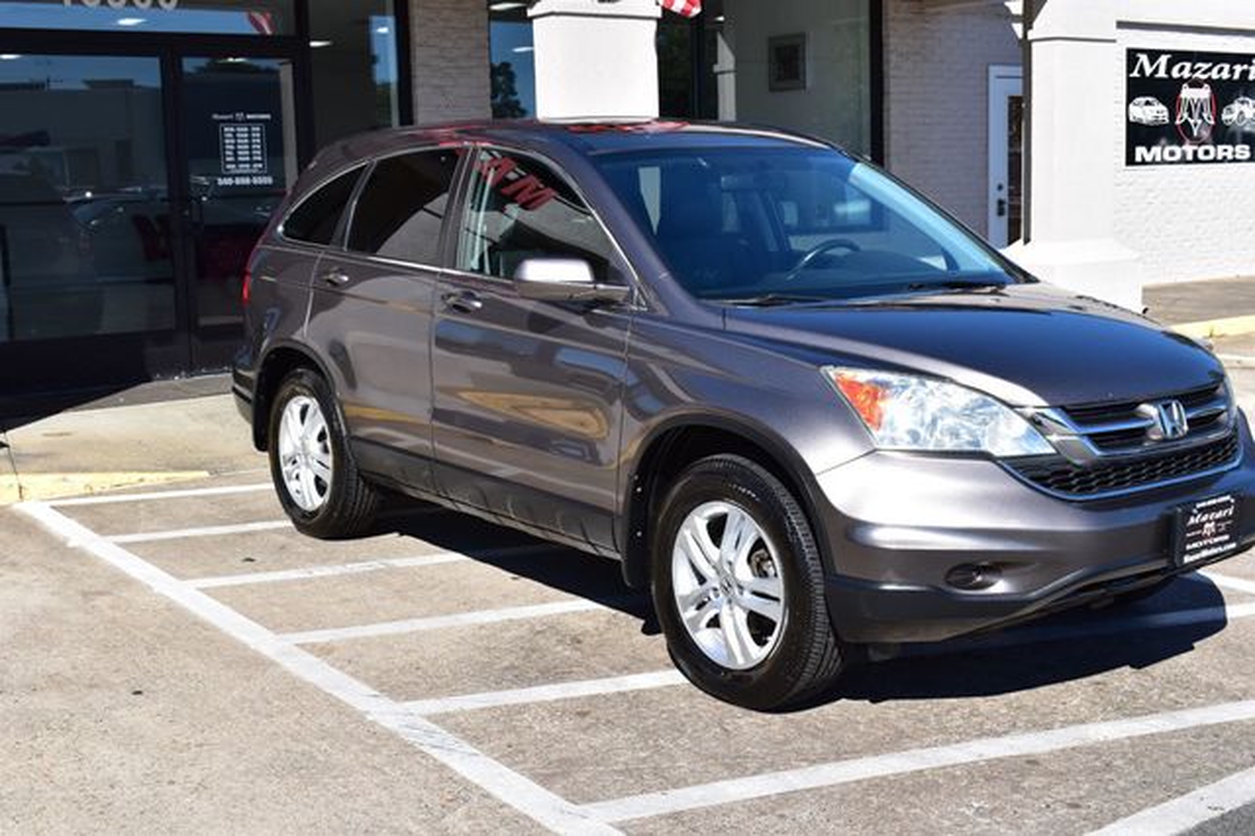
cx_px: 628
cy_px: 418
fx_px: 1568
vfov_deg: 29.8
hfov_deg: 43.6
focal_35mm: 45
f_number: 11
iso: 400
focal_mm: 30
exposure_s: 1/500
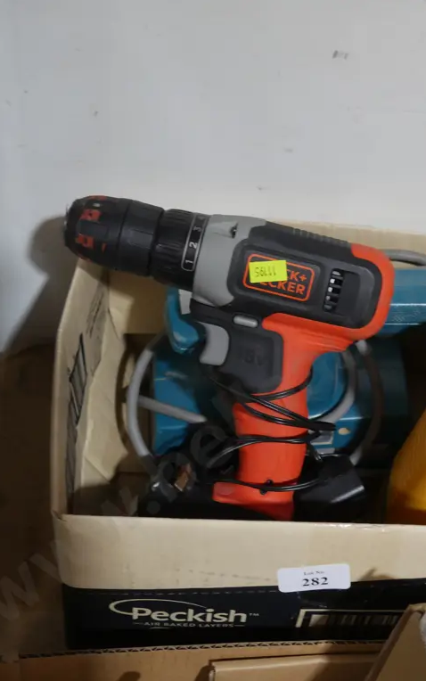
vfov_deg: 37.5
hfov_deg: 23.6
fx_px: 1002
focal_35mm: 54
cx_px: 353
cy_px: 339
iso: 640
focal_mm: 19
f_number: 4.1
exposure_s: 1/60
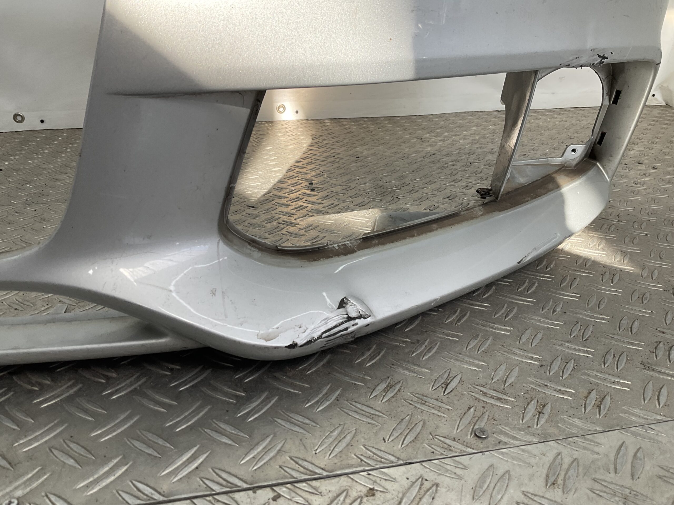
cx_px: 337
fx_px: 565
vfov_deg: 48.2
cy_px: 252
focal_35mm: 29
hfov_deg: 61.7
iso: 16
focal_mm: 3
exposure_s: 1/302
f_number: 1.8
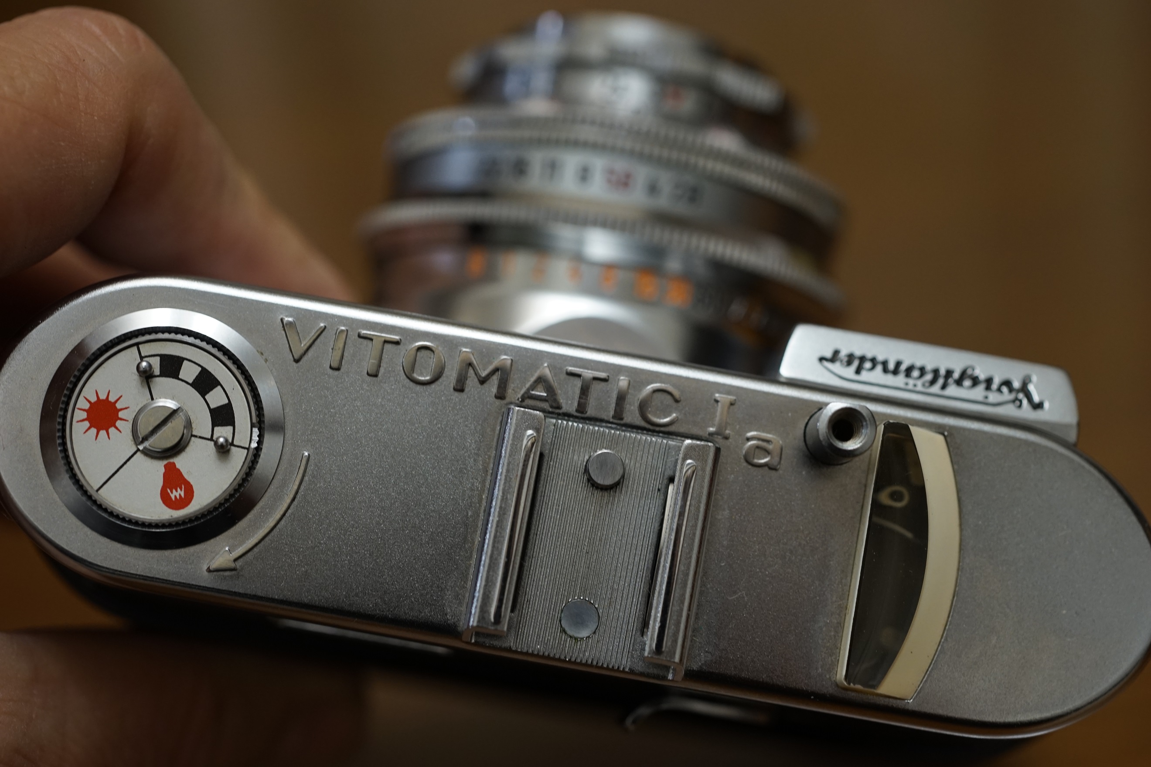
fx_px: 1598
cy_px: 384
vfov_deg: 27.0
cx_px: 576
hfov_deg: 39.6
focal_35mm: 50
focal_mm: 50
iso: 1000
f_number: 4
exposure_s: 1/60
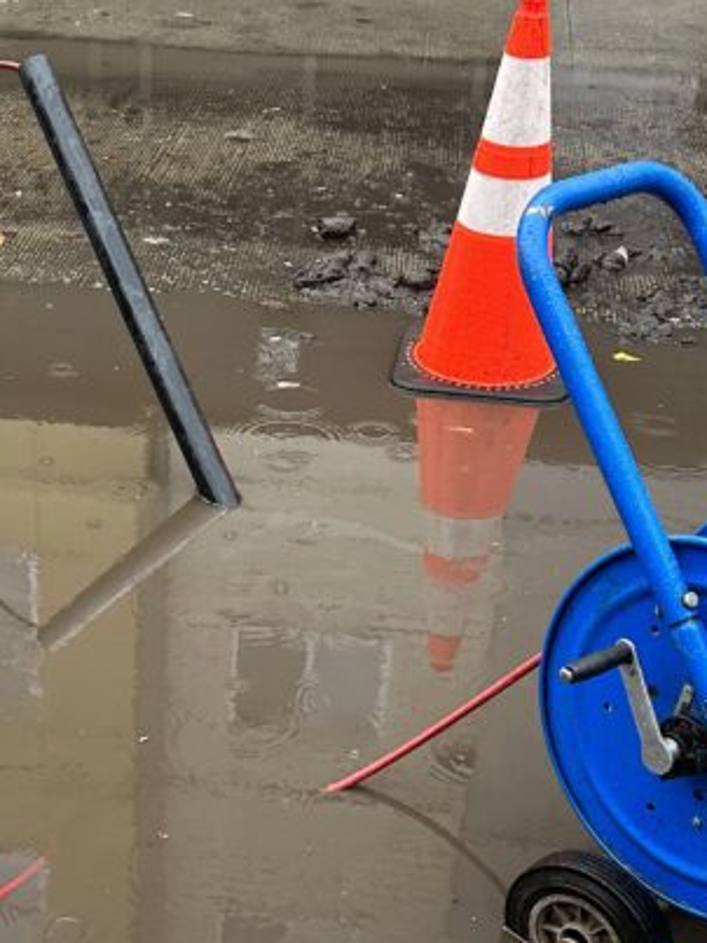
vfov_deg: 30.7
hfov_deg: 23.7
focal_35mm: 61
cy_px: 782
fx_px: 1662
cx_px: 169
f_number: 1.78
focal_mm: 6.86
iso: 250
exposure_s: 1/61
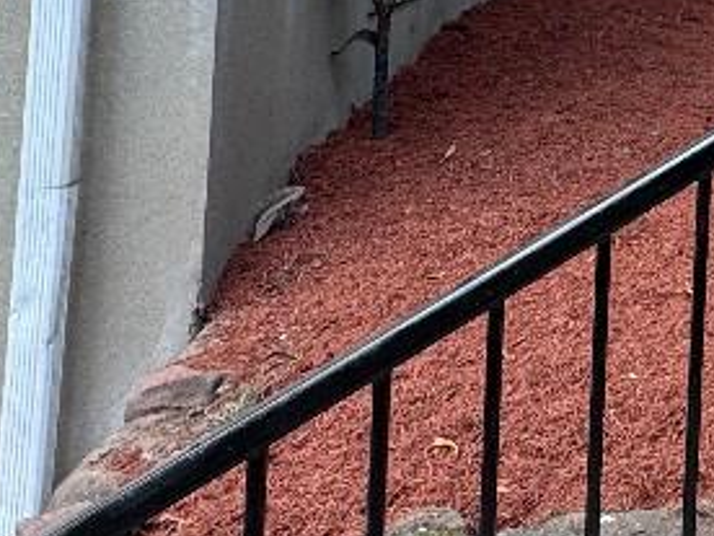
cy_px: -111
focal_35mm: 52
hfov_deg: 23.8
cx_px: 1200
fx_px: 1073
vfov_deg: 25.2
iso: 64
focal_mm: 2.22
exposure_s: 1/99
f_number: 2.2
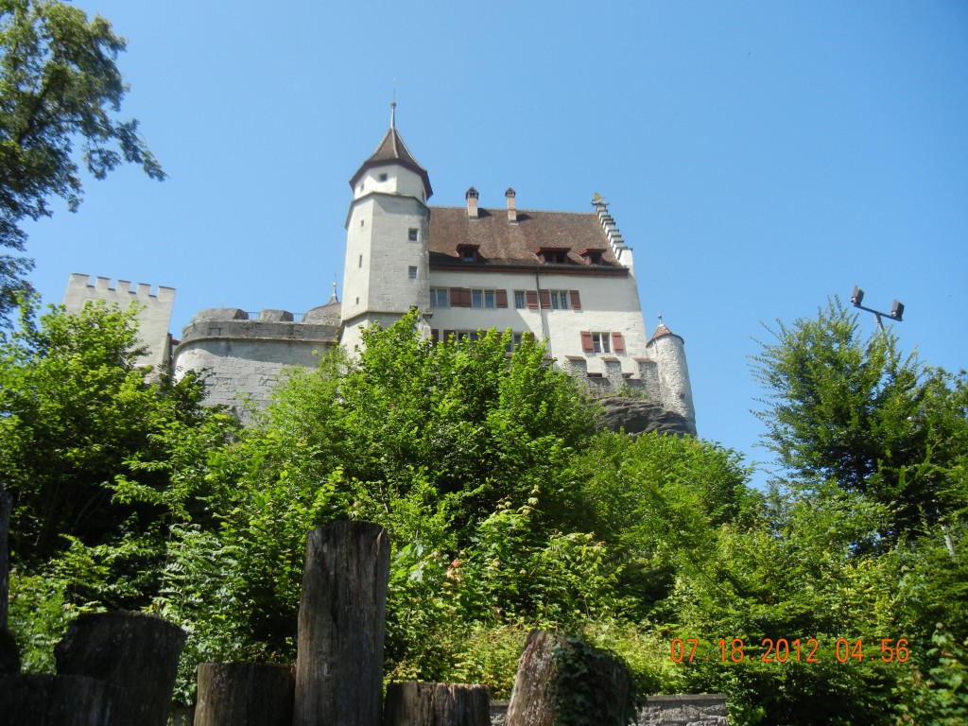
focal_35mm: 30
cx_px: 484
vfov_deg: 46.8
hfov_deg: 60.0
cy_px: 363
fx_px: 839
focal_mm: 5.4
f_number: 3.5
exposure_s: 1/767
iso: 160
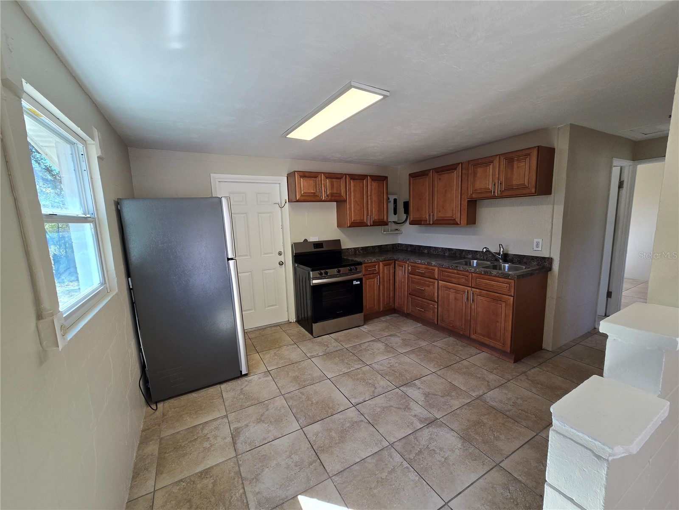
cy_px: 255
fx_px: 255
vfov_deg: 89.9
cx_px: 340
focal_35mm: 13
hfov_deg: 106.2
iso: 64
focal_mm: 2.2
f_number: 2.2
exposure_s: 1/120
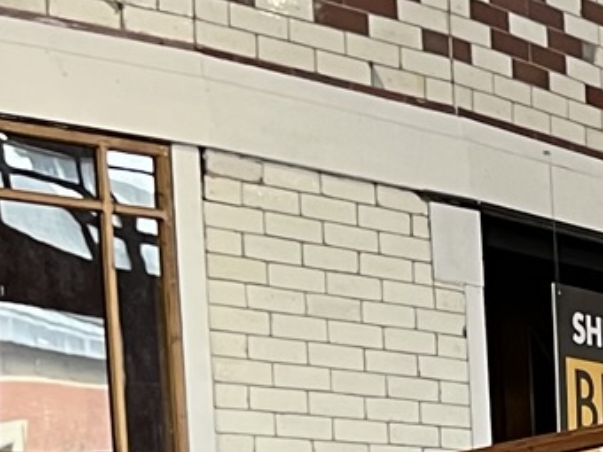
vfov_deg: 9.1
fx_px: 2665
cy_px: 900
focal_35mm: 153
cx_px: 1520
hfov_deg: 10.7
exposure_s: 1/50
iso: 80
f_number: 1.6
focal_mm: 5.1
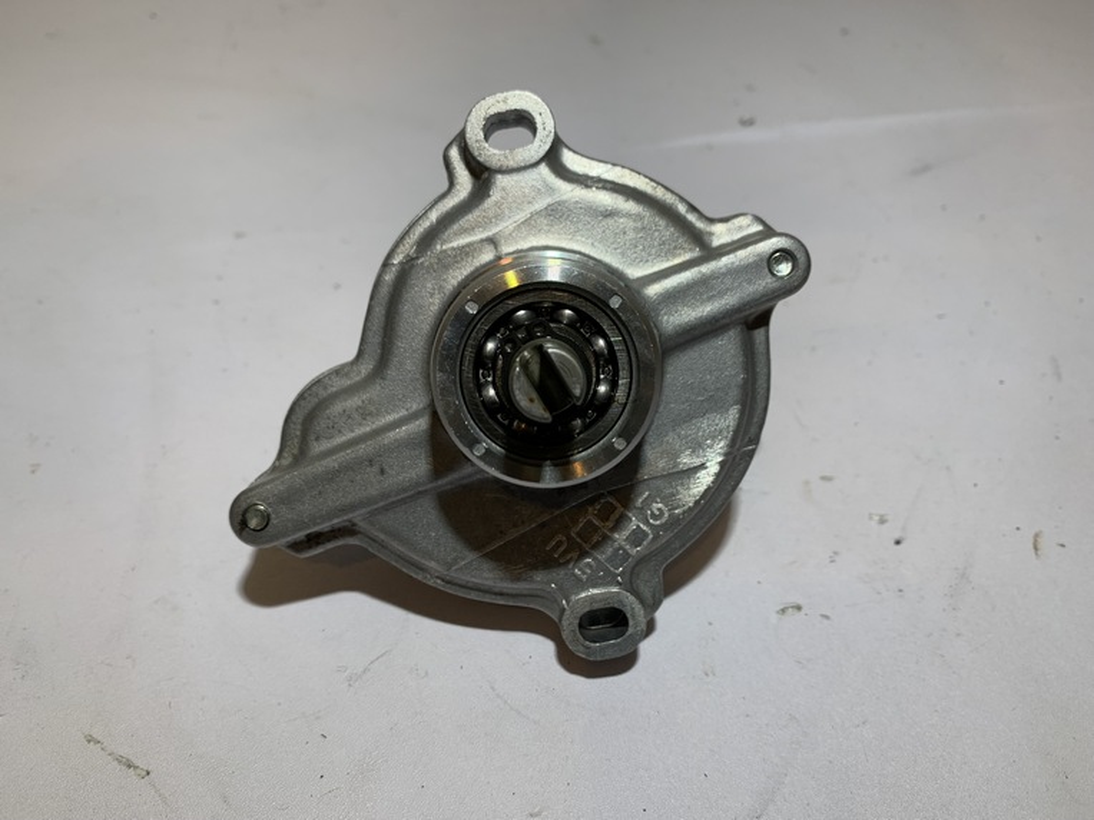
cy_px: 410
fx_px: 822
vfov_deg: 53.1
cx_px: 547
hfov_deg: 67.3
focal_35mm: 26
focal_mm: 4.25
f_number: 1.8
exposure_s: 1/121
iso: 40
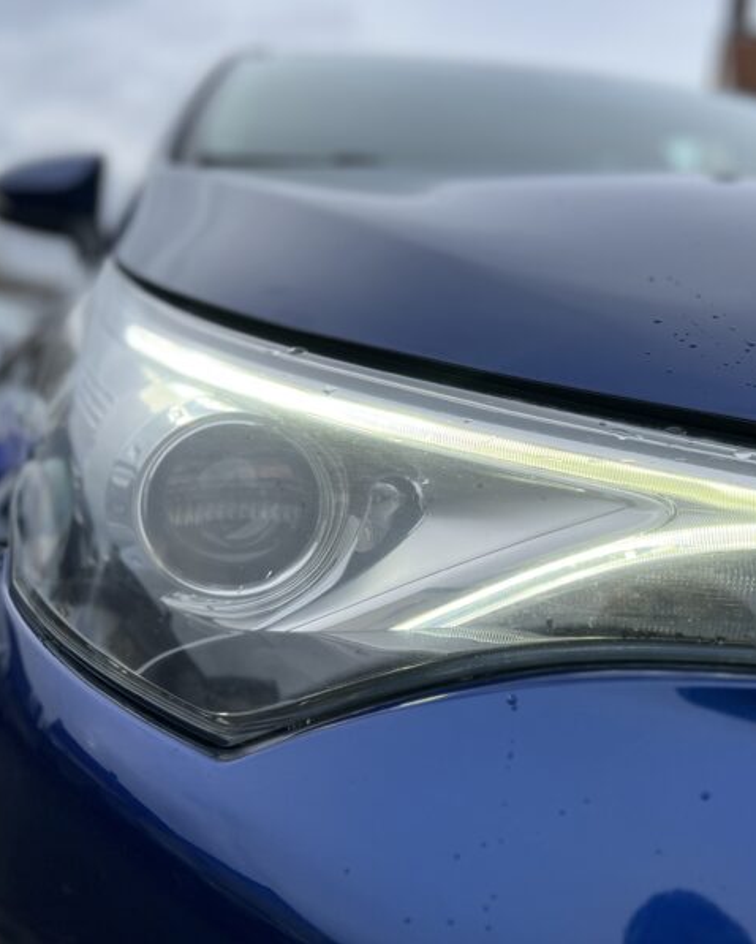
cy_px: 471
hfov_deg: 42.8
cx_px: 498
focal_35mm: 34
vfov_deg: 52.8
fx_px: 950
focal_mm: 5.7
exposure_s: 1/1377
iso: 50
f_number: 1.5
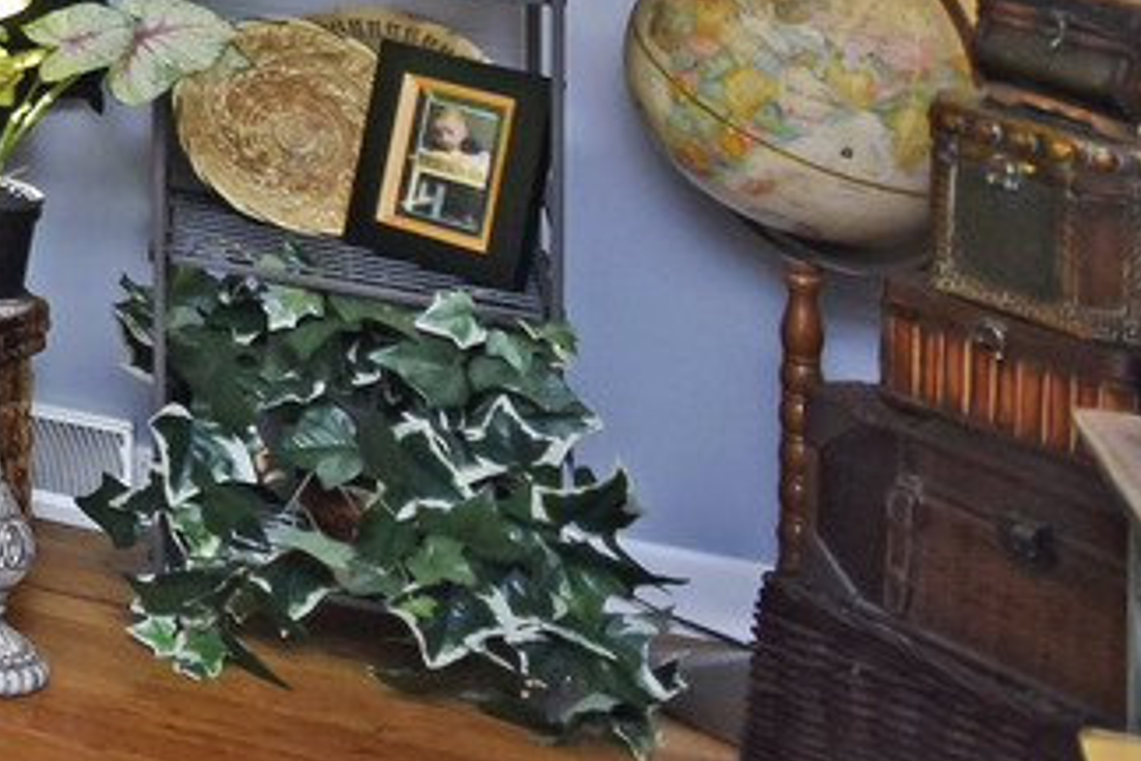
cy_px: -676
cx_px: -1690
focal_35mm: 82
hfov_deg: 14.4
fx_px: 2615
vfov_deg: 14.3
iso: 280
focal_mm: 11
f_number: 4.2
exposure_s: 1/60
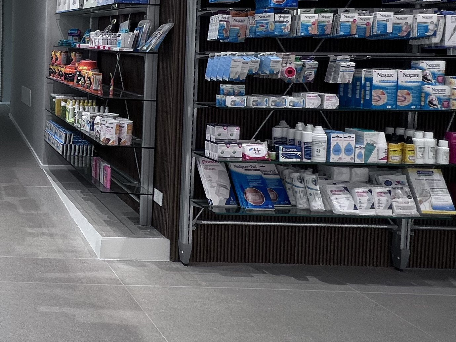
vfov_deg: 36.4
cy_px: 65
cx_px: -106
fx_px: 501
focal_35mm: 38
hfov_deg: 36.4
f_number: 1.8
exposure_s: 1/100
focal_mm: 1.57
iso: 64
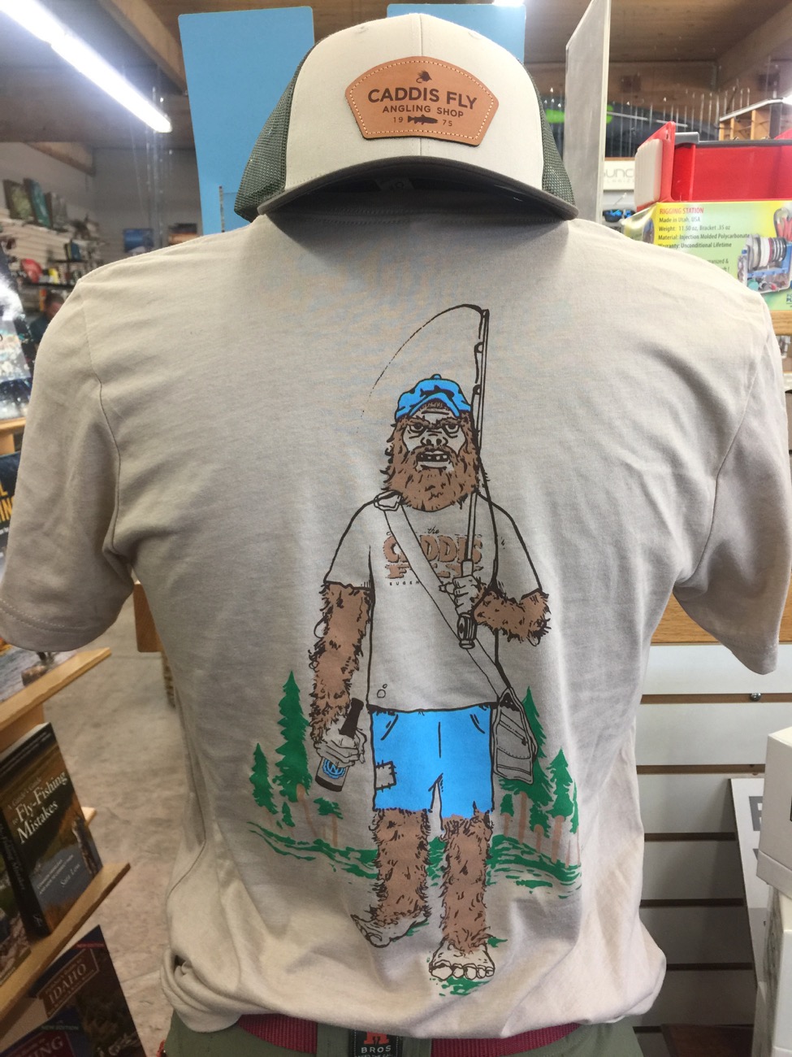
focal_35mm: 29
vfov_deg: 61.7
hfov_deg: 48.2
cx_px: 396
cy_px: 528
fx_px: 885
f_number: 2.2
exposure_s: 1/30
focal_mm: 4.15
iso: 50
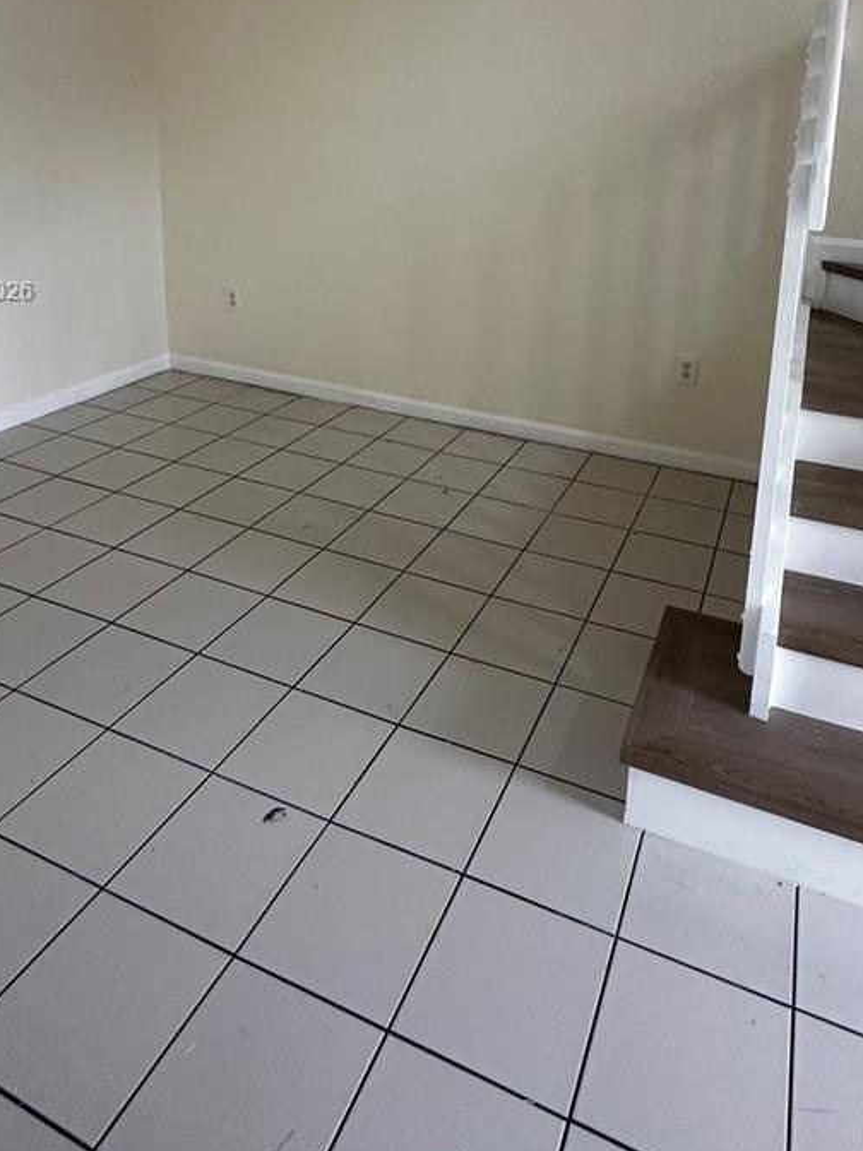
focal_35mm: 25
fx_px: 831
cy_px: 293
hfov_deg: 54.7
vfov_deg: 65.3
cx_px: 486
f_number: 2.2
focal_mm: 2.22
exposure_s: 1/120
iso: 250
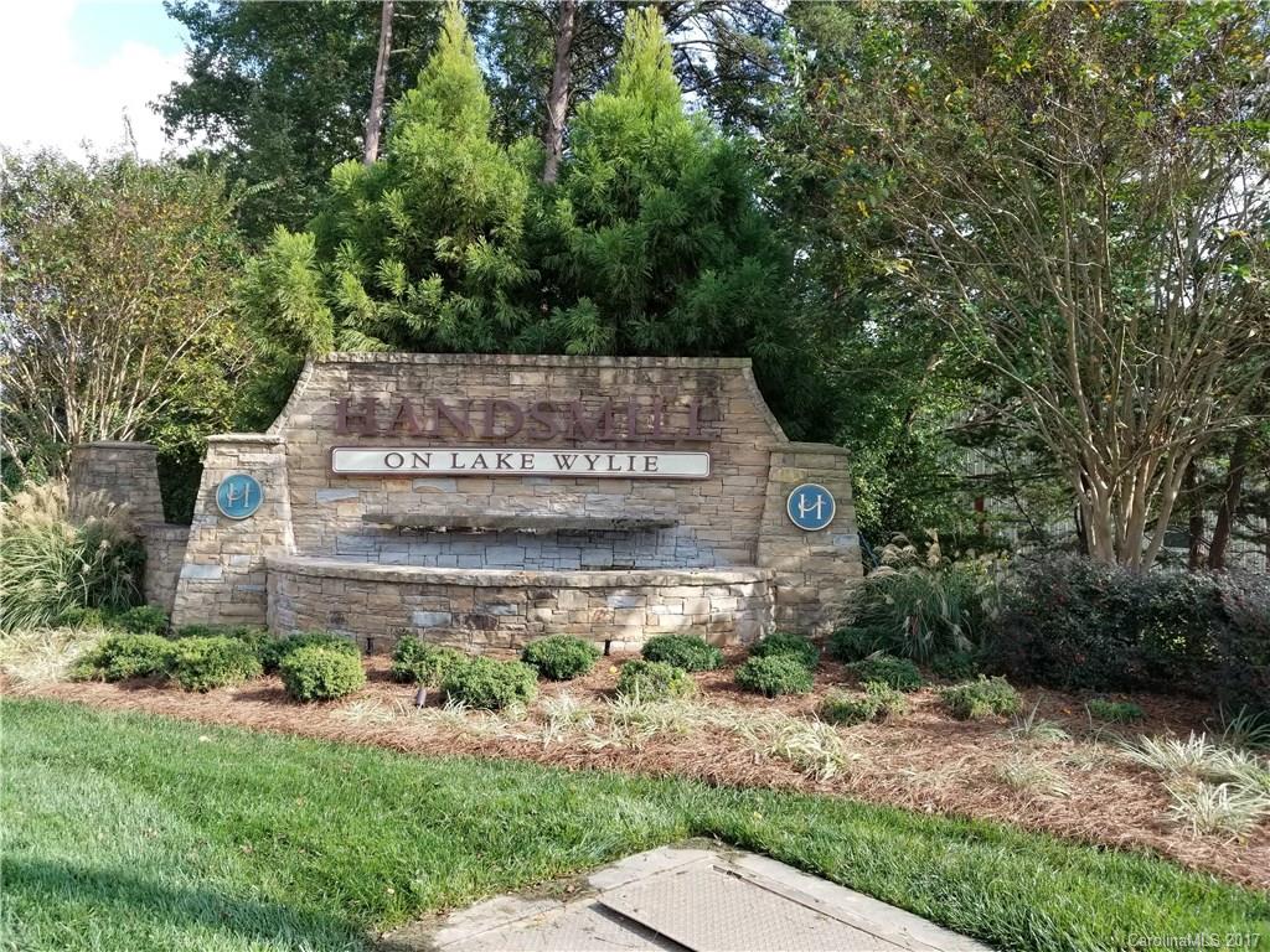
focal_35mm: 26
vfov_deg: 53.1
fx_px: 954
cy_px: 476
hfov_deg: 67.3
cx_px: 635
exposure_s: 1/766
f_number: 1.7
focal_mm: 4.25
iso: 50
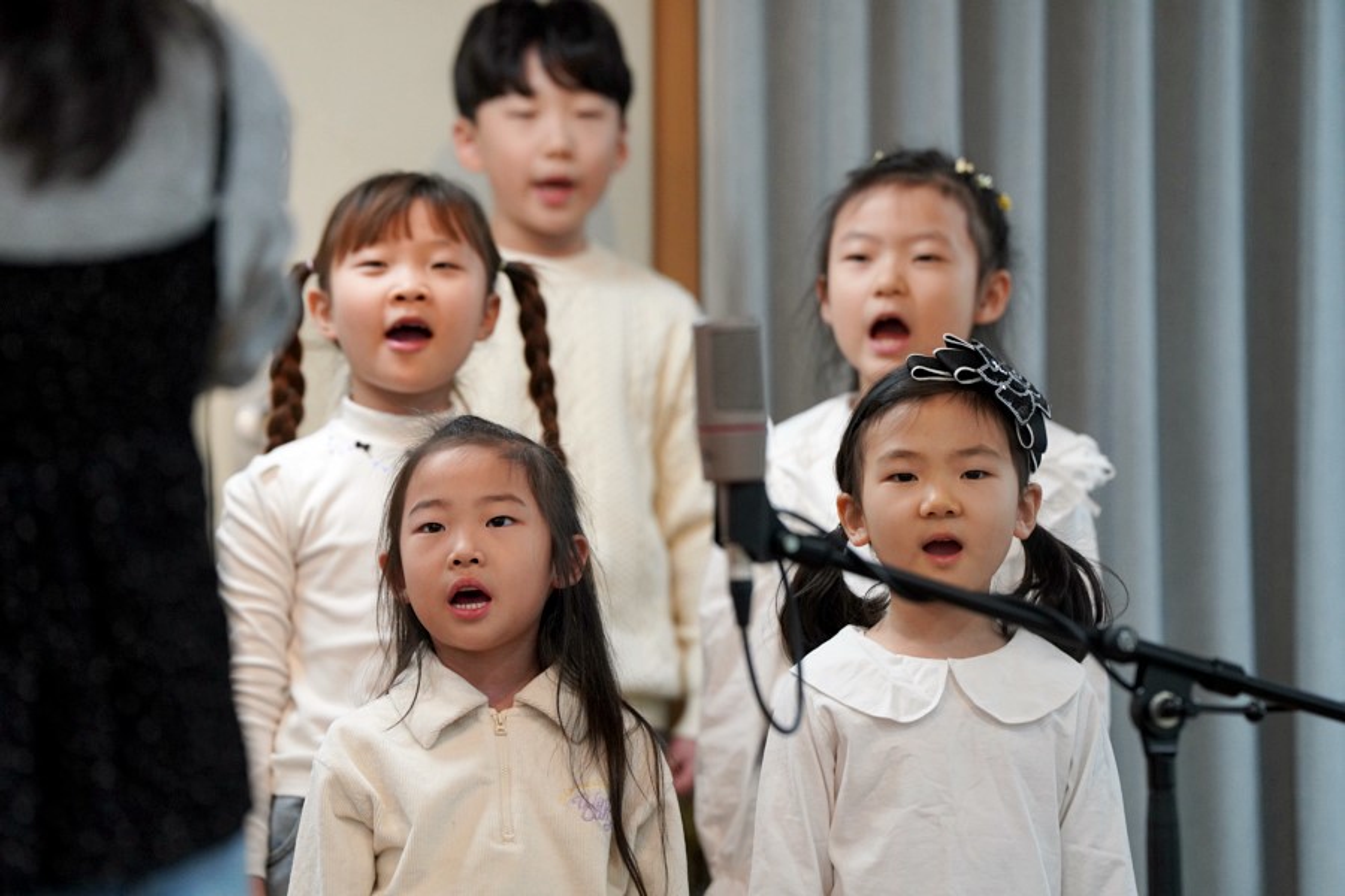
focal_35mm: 200
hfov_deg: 10.3
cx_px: 672
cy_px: 448
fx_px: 7472
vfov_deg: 6.9
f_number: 4
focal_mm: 200
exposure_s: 1/250
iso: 2000
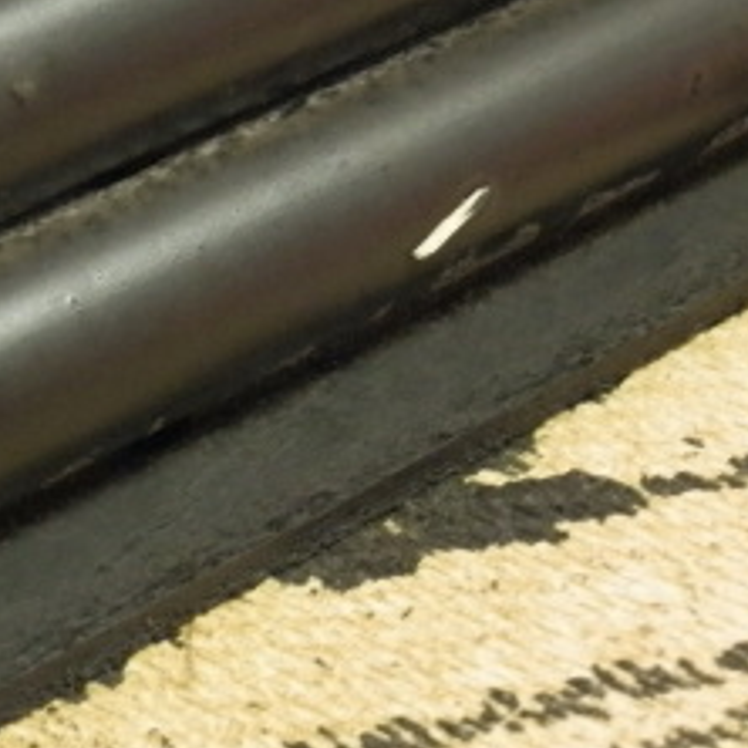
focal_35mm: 130
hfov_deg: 13.2
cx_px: -81
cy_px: 428
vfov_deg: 13.4
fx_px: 3178
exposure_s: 1/8
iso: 400
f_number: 3.7
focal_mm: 10.99
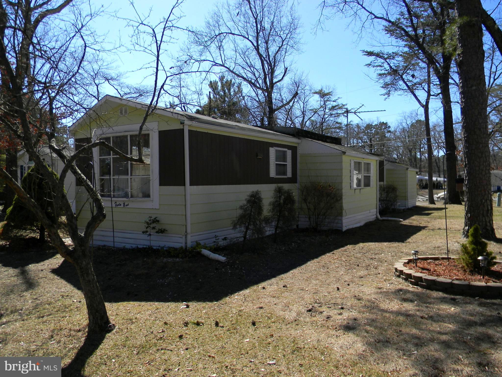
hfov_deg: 63.4
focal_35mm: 28
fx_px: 406
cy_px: 188
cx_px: 251
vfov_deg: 49.7
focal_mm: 5
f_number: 7
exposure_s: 1/210
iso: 80
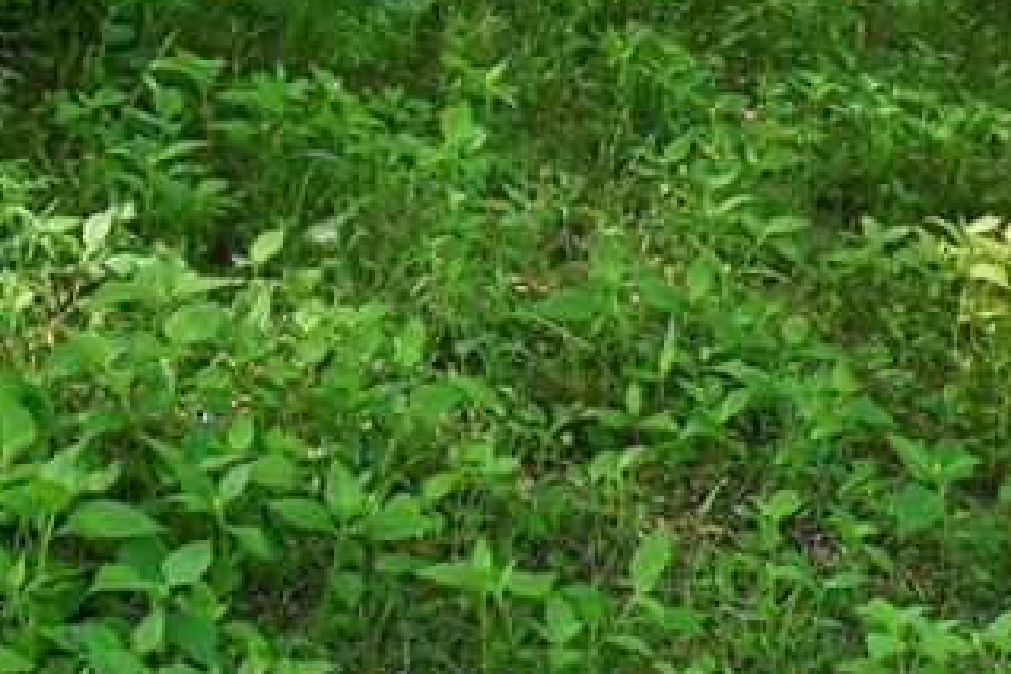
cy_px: -420
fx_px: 2303
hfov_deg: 22.9
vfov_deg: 15.1
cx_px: 1194
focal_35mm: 82
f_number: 6.3
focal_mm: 24
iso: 1600
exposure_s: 1/160
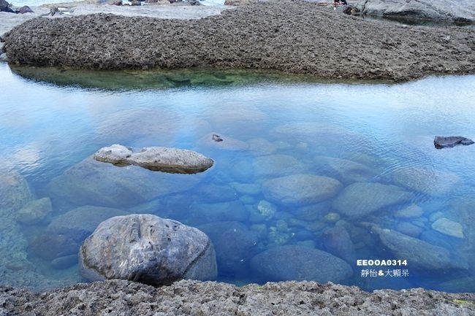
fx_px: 396
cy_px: 158
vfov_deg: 43.6
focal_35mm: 30
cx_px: 238
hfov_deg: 61.9
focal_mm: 11.12
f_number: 4
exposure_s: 1/125
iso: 125
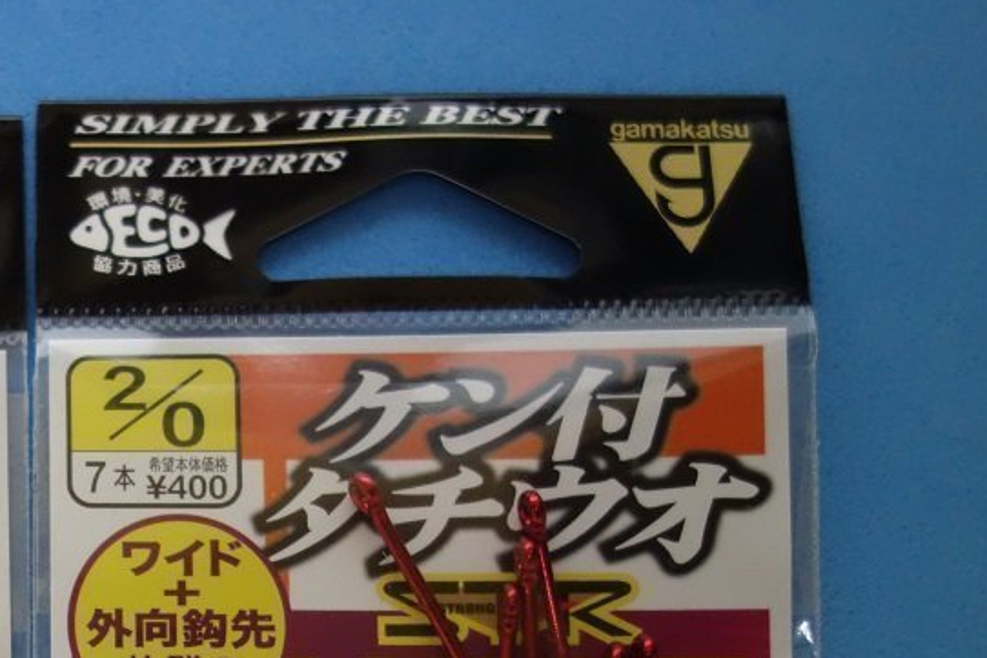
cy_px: 722
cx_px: -25
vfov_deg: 20.8
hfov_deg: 29.9
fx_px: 1699
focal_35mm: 62
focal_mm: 10.4
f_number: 2.2
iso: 800
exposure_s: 1/100
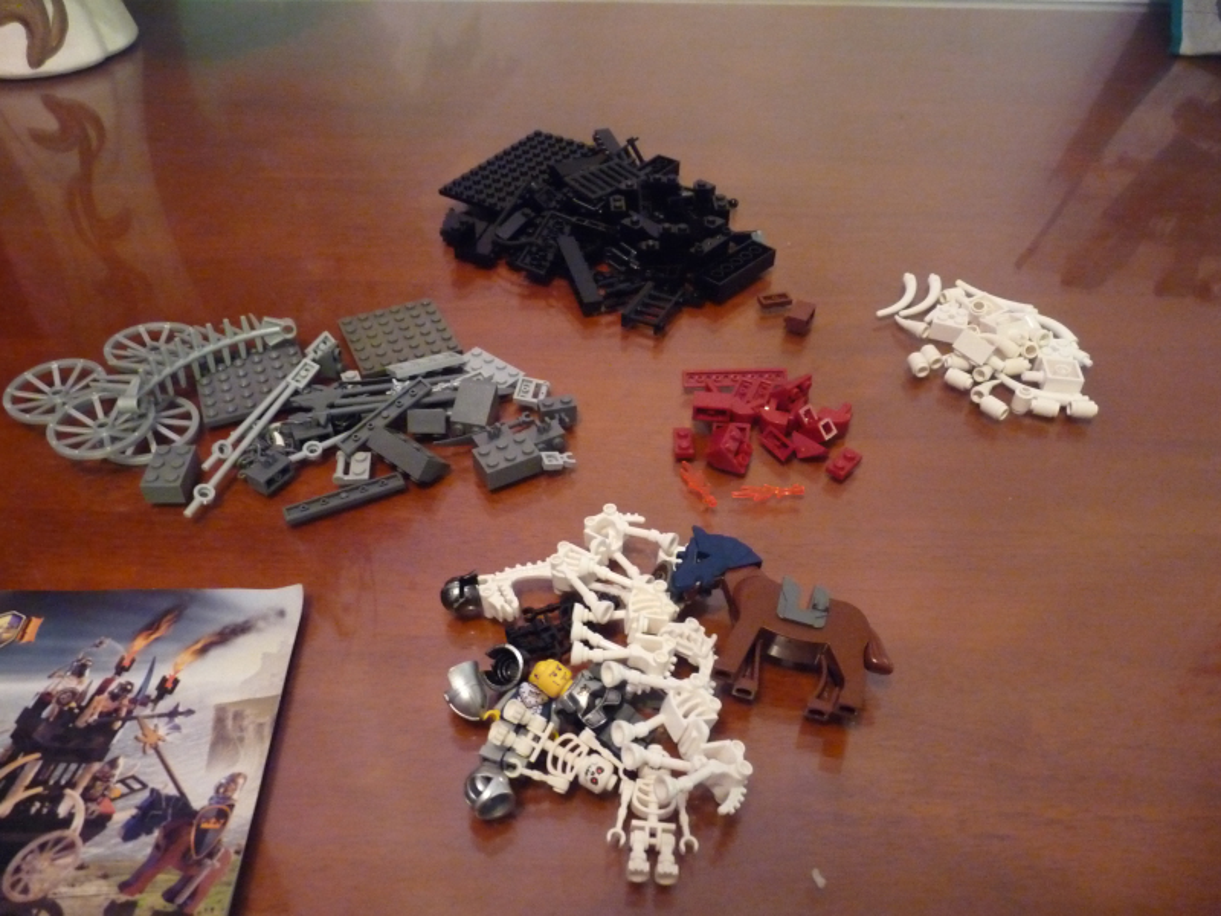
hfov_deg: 63.4
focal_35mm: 28
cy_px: 458
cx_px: 610
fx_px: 988
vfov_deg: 49.7
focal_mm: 4.9
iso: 800
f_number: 2.8
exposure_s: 1/8
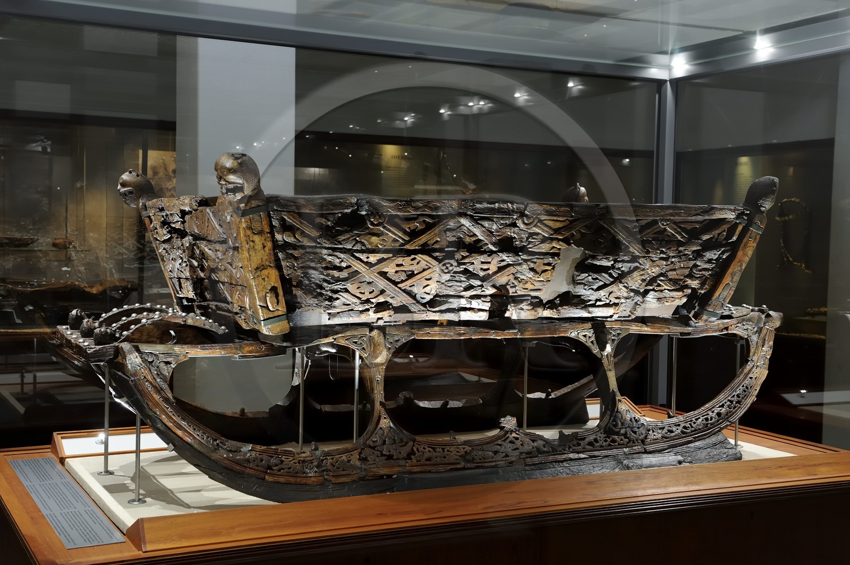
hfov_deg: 41.1
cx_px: 425
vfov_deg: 28.0
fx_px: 1132
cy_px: 282
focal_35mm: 48
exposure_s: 2
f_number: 8
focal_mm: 48
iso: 200
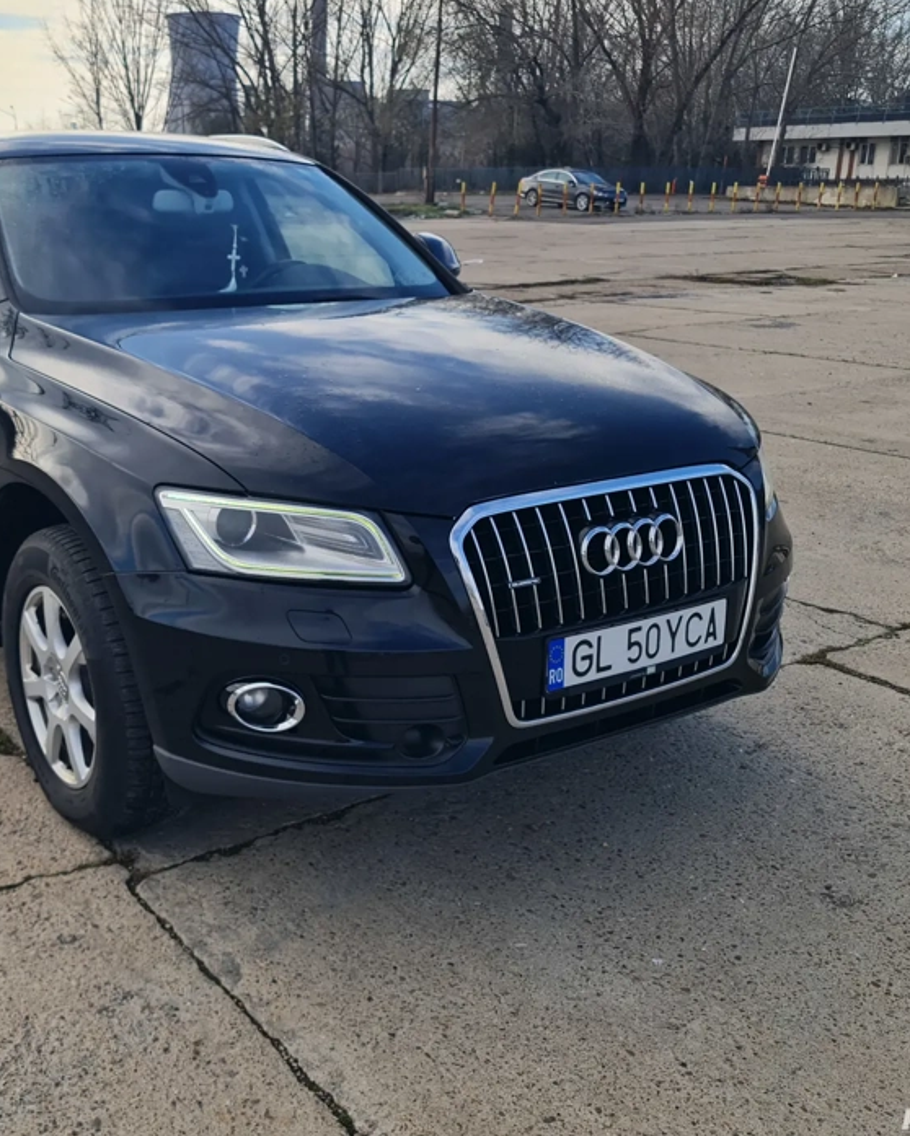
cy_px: 526
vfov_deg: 51.5
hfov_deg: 41.3
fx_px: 1178
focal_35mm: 35
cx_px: 258
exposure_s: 1/612
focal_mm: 7
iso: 50
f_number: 1.8
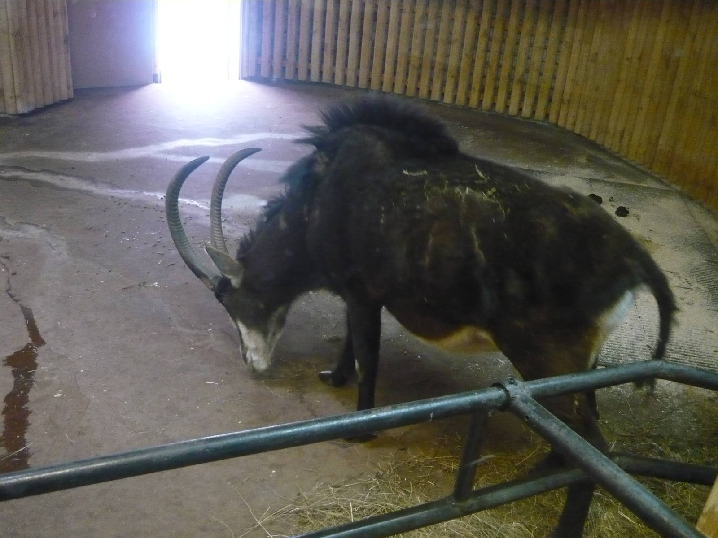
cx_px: 359
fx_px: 684
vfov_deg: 42.9
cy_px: 269
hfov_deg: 55.4
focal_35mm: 33
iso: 800
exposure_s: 1/10
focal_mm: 5.5
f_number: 2.8
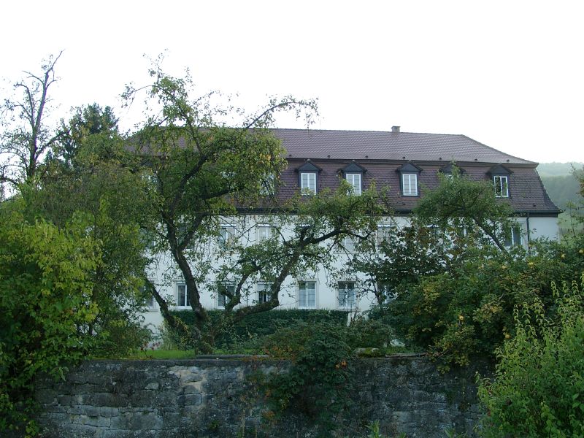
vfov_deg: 40.7
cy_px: 219
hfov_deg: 52.6
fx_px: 590
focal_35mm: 35
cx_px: 292
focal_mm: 7.39
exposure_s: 1/95
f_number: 2.8
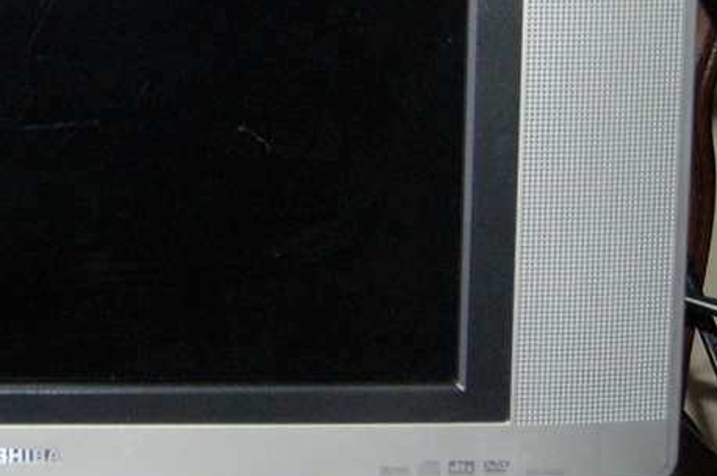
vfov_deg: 17.4
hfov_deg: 25.2
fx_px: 1531
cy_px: 39
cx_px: 19
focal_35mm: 77
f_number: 4.2
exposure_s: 1/60
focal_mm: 26
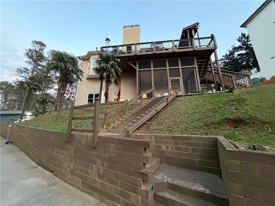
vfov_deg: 85.7
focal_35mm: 14
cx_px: 138
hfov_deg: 102.1
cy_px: 103
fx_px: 111
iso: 800
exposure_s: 1/60
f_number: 2.2
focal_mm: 2.22
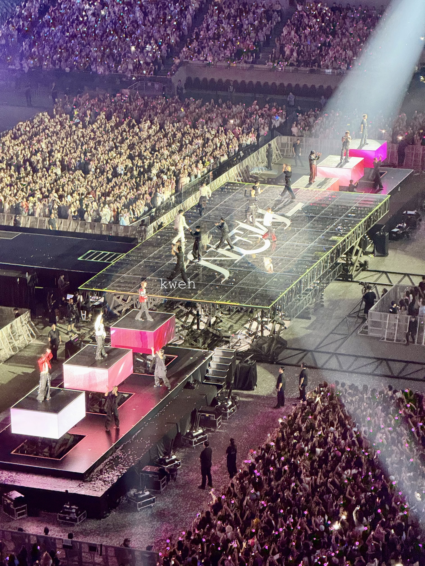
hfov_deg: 12.3
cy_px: 283
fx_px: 1964
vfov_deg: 16.4
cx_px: 212
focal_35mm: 120
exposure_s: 1/35
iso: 640
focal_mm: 15.66
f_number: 2.8
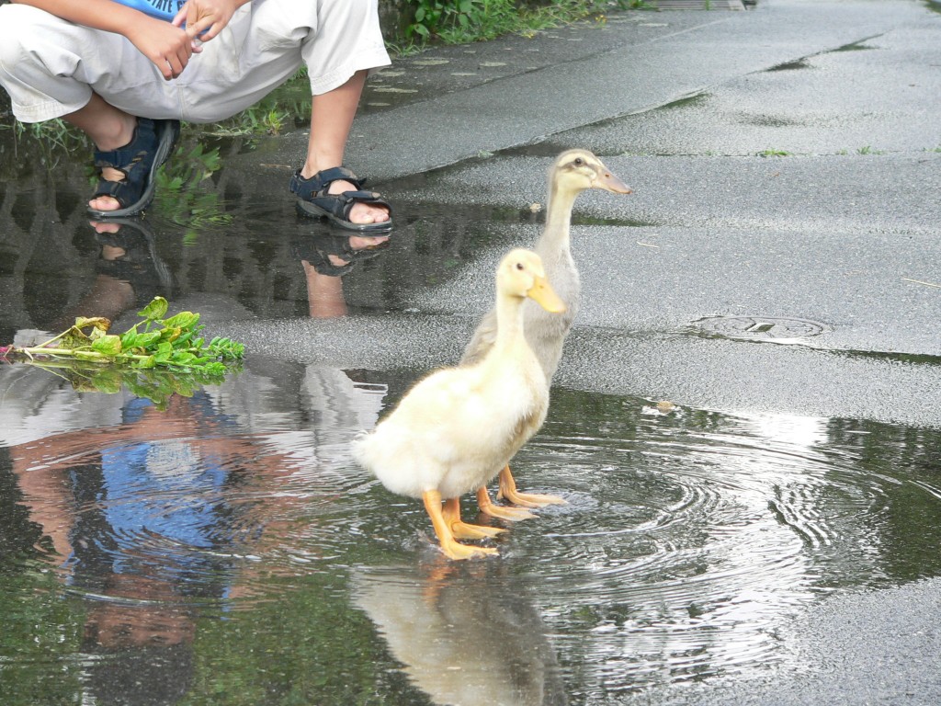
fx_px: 3697
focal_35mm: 136
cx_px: 470
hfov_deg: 14.5
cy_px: 353
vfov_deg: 10.9
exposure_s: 1/125
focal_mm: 22.7
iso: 80
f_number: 3.7
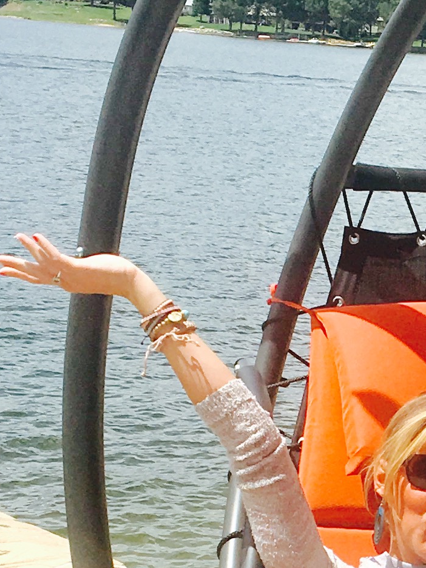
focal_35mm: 125
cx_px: 549
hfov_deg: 11.6
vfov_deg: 15.5
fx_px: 2050
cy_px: 552
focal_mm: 4.15
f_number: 2.2
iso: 25
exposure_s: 1/1876
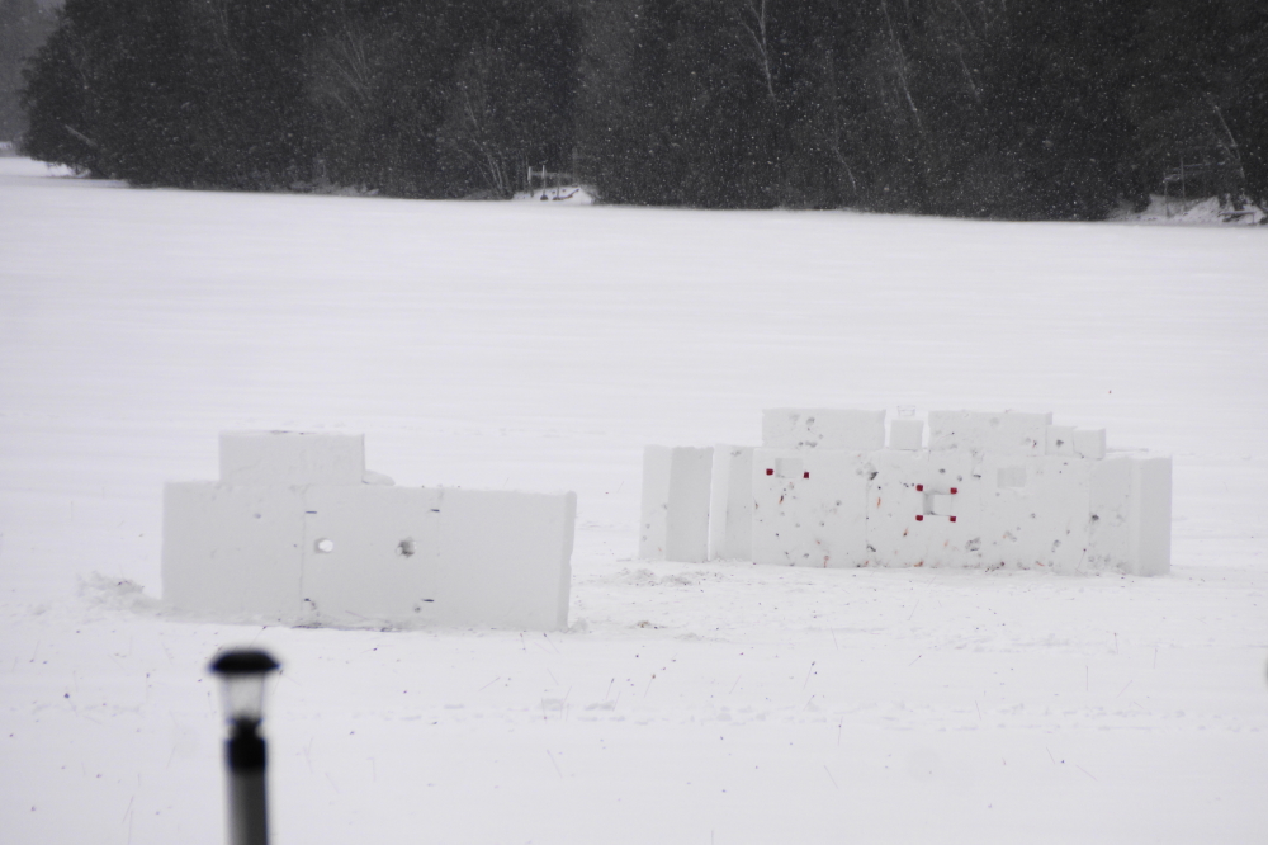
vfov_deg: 4.6
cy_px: 422
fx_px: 10563
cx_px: 634
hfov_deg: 6.9
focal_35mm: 300
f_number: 6.3
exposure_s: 1/320
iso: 125
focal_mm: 200
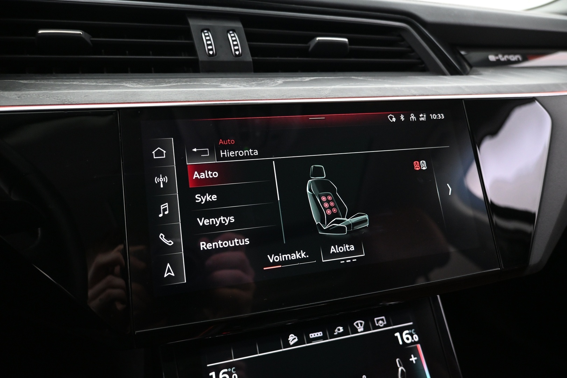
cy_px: 189
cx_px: 284
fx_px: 378
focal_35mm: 24
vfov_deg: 53.1
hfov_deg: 73.7
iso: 1600
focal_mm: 16
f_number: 3.5
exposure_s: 1/20
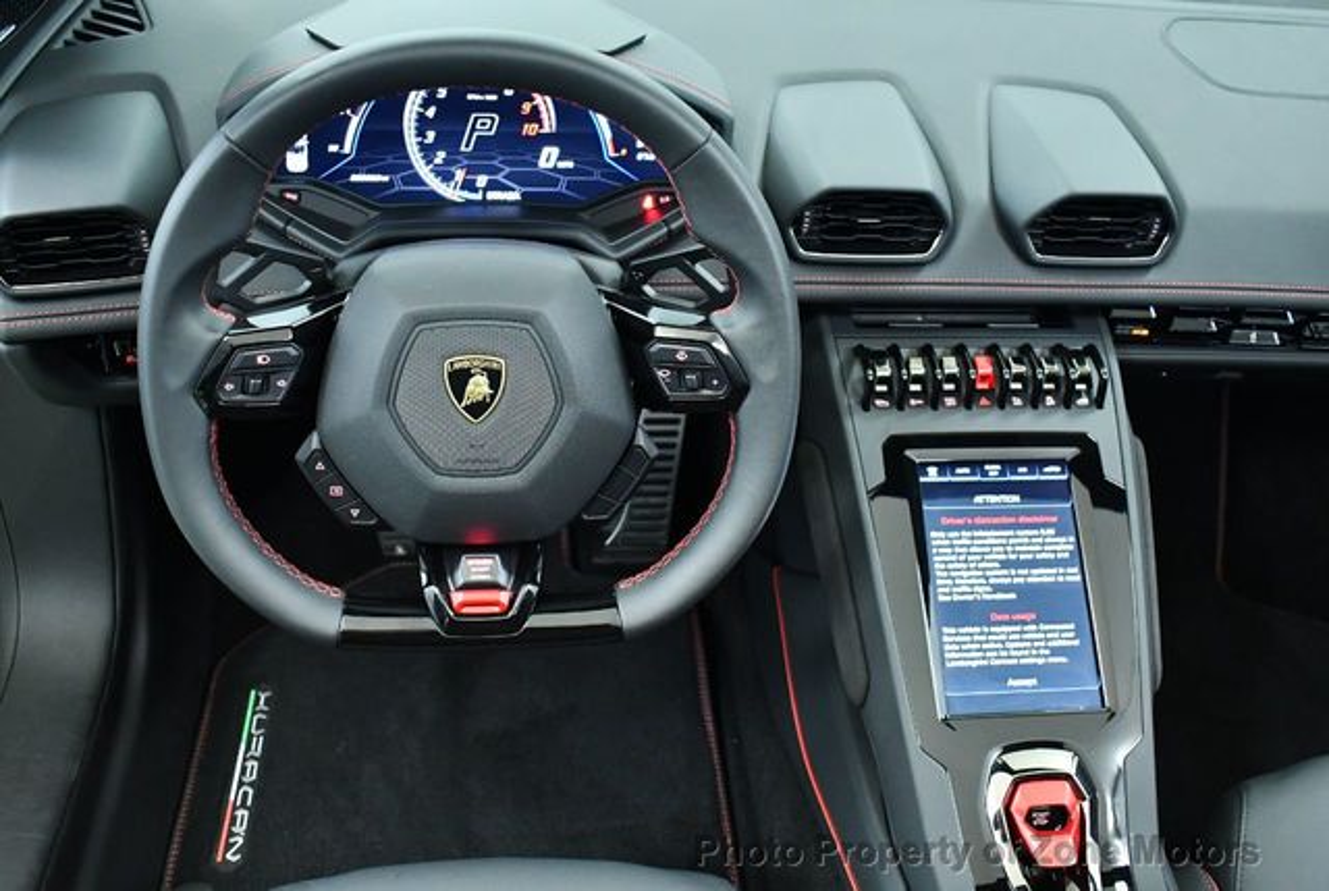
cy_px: 446
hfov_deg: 53.1
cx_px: 664
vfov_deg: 37.0
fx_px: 1331
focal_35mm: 36
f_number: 3.5
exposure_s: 1/100
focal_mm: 18
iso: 3200
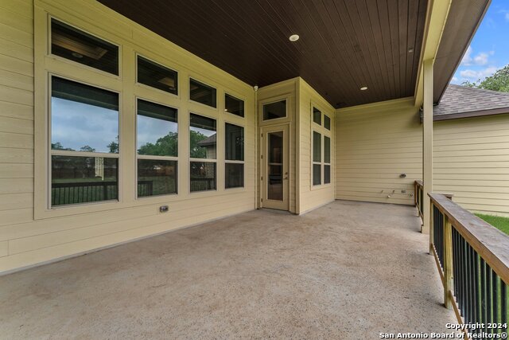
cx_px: 254
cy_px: 170
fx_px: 198
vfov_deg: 81.2
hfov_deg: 104.2
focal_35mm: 14
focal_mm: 14
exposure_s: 1/80
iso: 125
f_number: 10
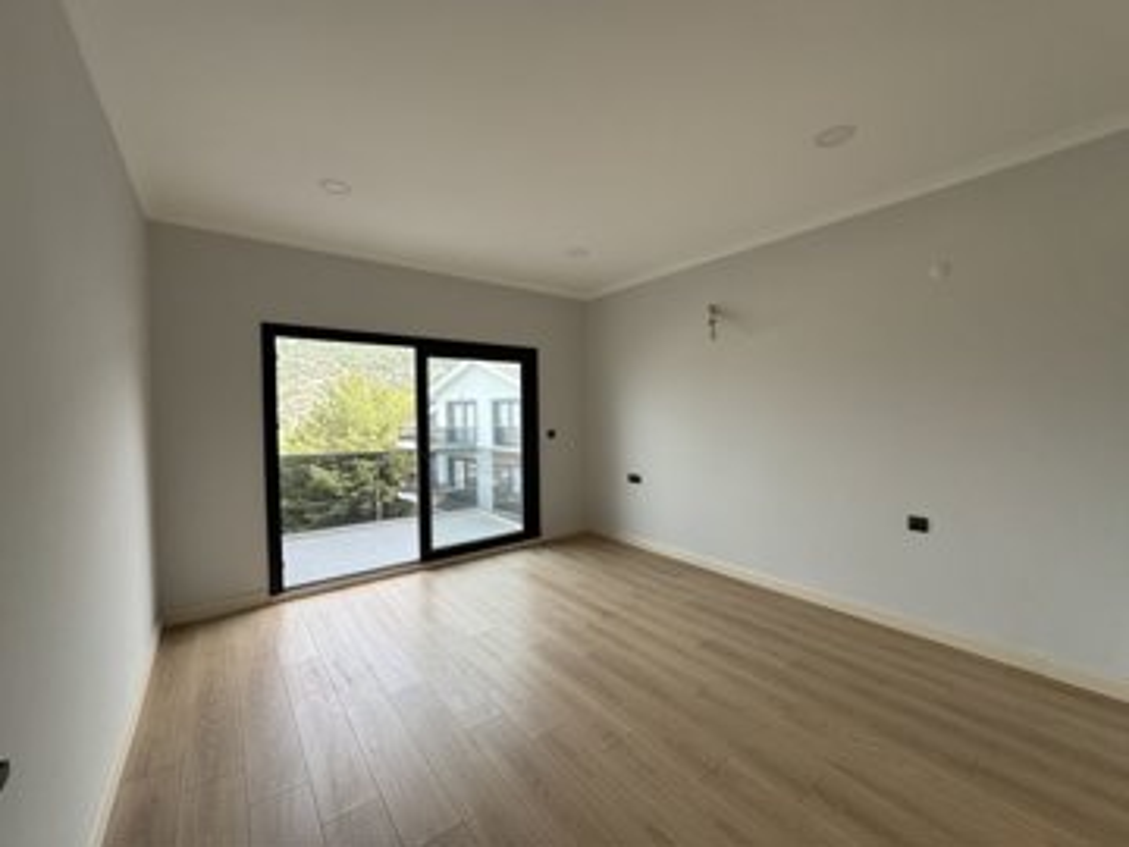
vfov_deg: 85.7
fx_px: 457
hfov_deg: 102.1
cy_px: 424
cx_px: 564
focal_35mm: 14
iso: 40
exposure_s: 1/168
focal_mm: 2.22
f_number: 2.2
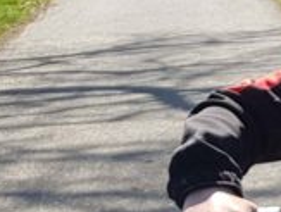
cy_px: 534
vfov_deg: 8.3
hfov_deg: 9.6
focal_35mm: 163
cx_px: 821
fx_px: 1326
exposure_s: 1/1028
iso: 40
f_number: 1.7
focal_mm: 4.2
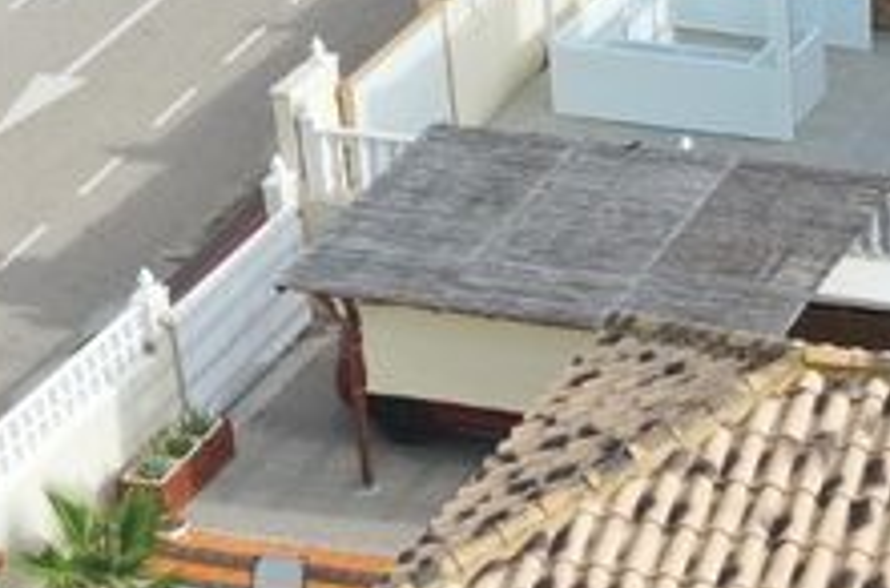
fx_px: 2958
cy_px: 751
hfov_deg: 16.5
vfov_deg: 11.1
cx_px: 1009
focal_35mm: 120
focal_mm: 10.26
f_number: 5.6
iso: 100
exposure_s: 1/500
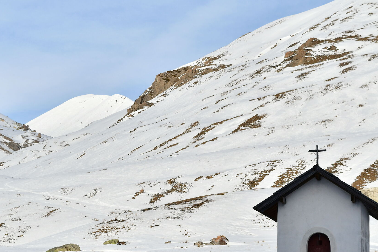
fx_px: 1102
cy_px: 168
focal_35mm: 105
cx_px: 200
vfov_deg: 13.0
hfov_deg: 19.5
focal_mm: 48
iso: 200
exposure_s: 1/1000
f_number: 8
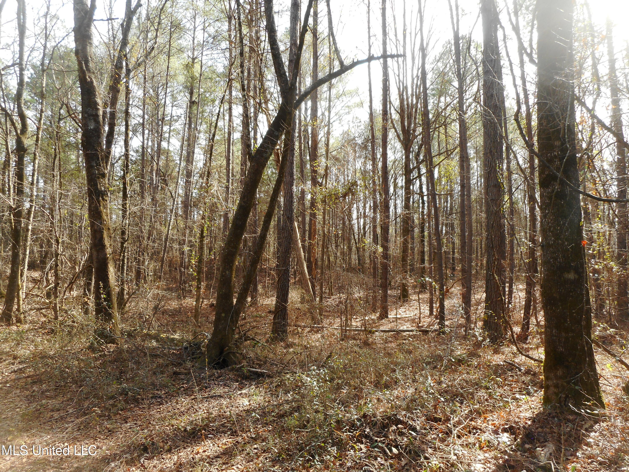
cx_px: 314
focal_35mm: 25
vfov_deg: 54.9
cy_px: 236
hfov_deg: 69.4
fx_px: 454
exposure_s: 1/60
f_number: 3.7
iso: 80
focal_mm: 4.5
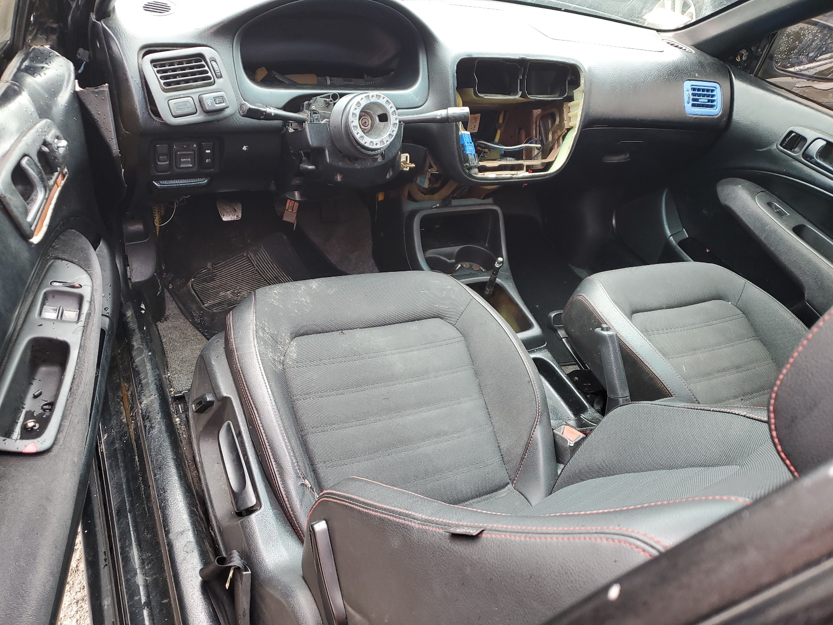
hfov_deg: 67.3
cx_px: 416
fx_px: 626
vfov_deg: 53.1
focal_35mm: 26
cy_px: 312
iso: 57
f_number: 1.5
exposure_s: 1/120
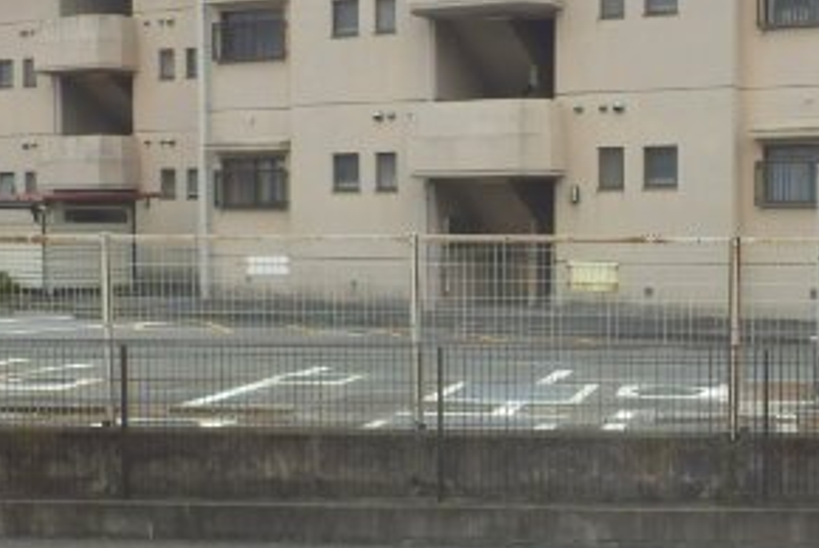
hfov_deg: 34.5
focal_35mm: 55
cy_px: 291
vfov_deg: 24.7
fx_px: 1252
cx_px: 709
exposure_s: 1/160
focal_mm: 4.2
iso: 80
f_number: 7.9
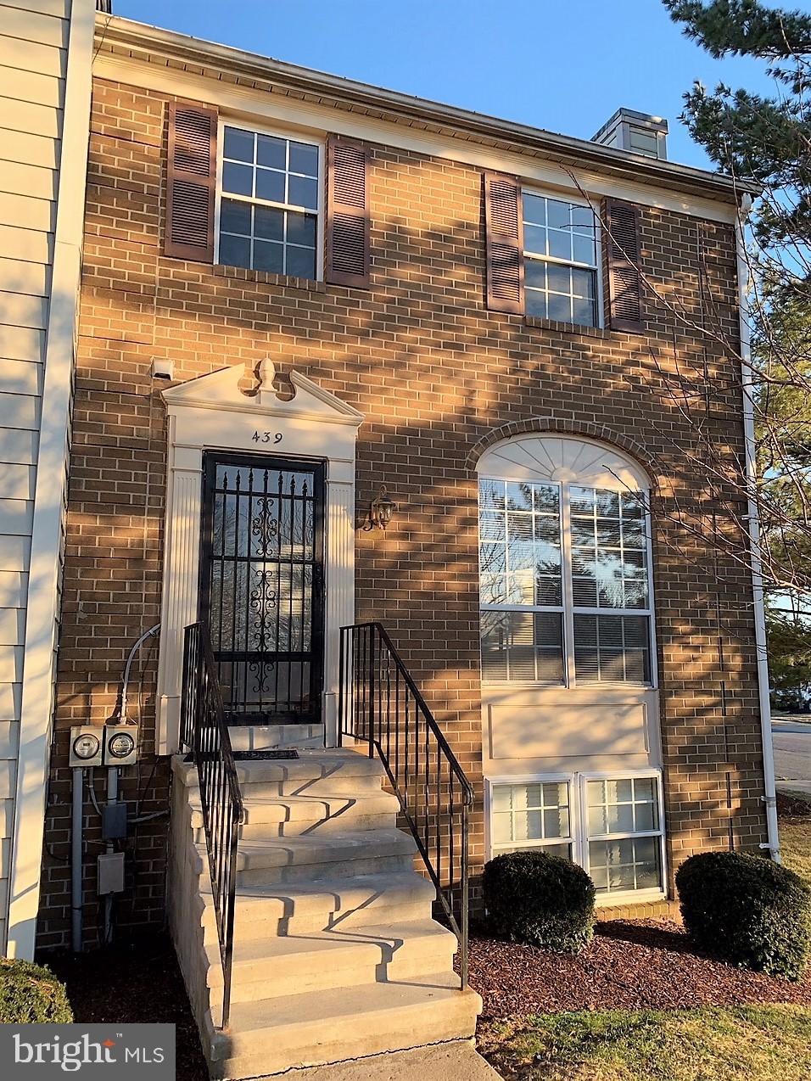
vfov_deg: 67.3
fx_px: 812
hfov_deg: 53.1
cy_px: 540
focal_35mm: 26
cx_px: 406
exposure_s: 1/347
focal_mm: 4.25
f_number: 1.8
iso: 25
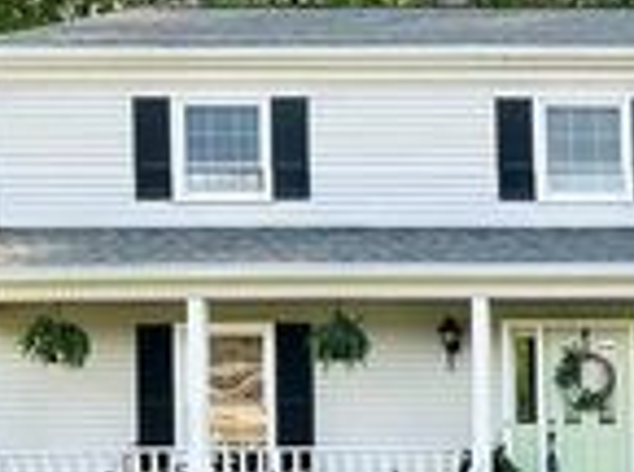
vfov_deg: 17.1
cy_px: 522
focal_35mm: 83
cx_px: 861
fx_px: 1516
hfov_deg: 21.1
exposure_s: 1/538
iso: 80
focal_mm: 6.86
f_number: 1.78
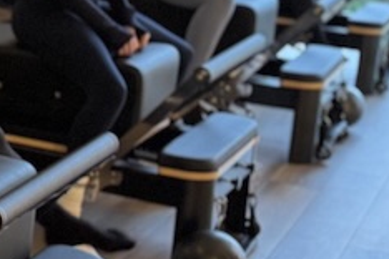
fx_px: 1178
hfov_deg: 16.0
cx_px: -299
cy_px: 54
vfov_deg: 12.5
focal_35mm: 109
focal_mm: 6.76
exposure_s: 1/50
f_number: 1.78
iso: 400
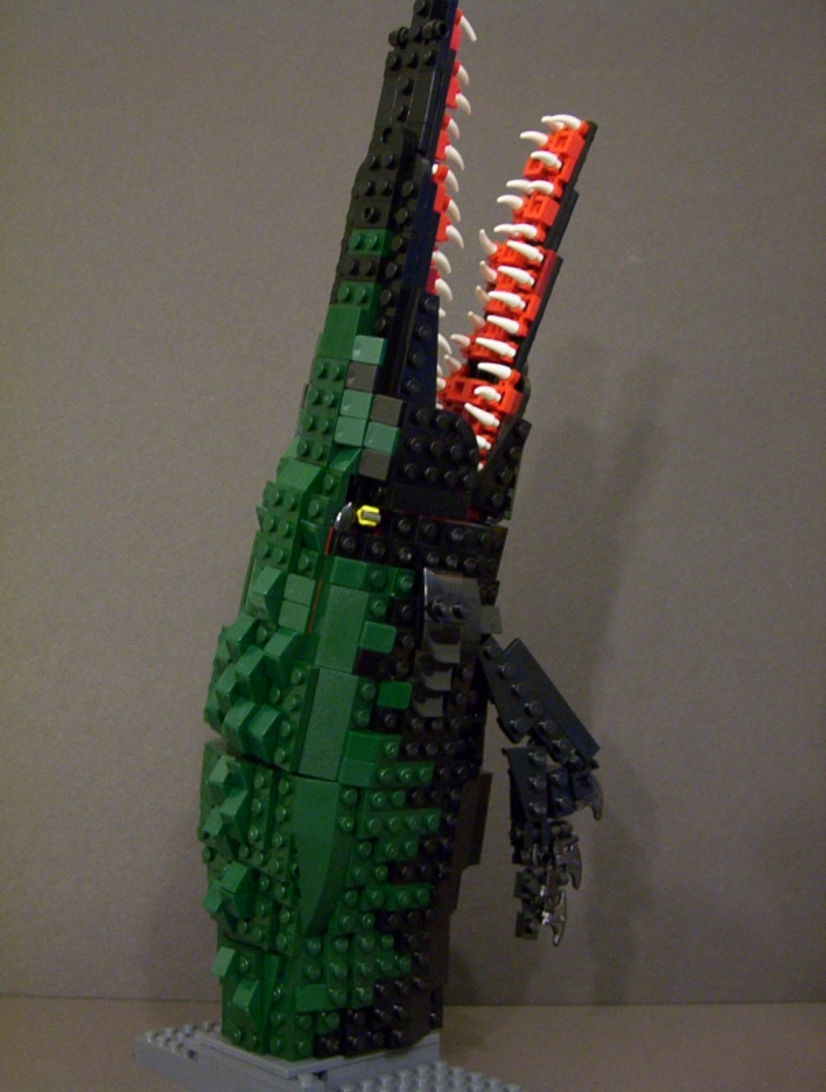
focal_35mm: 43
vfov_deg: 43.7
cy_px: 546
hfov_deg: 33.8
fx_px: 1361
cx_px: 413
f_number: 2.73
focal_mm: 5.77
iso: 200
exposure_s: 1/8
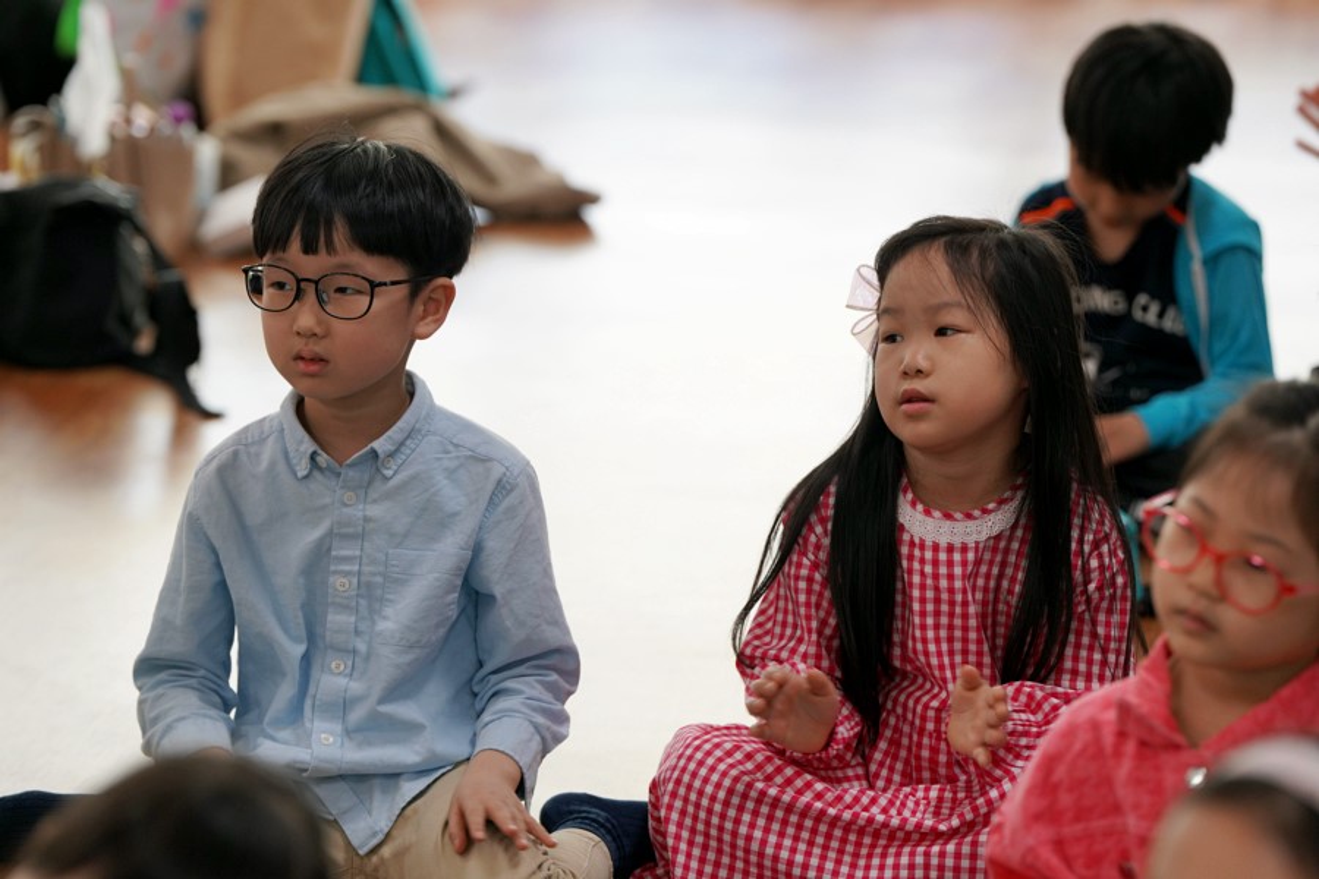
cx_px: 660
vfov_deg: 9.0
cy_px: 440
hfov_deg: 13.5
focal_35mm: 152
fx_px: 5569
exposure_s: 1/160
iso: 800
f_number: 4
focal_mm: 152
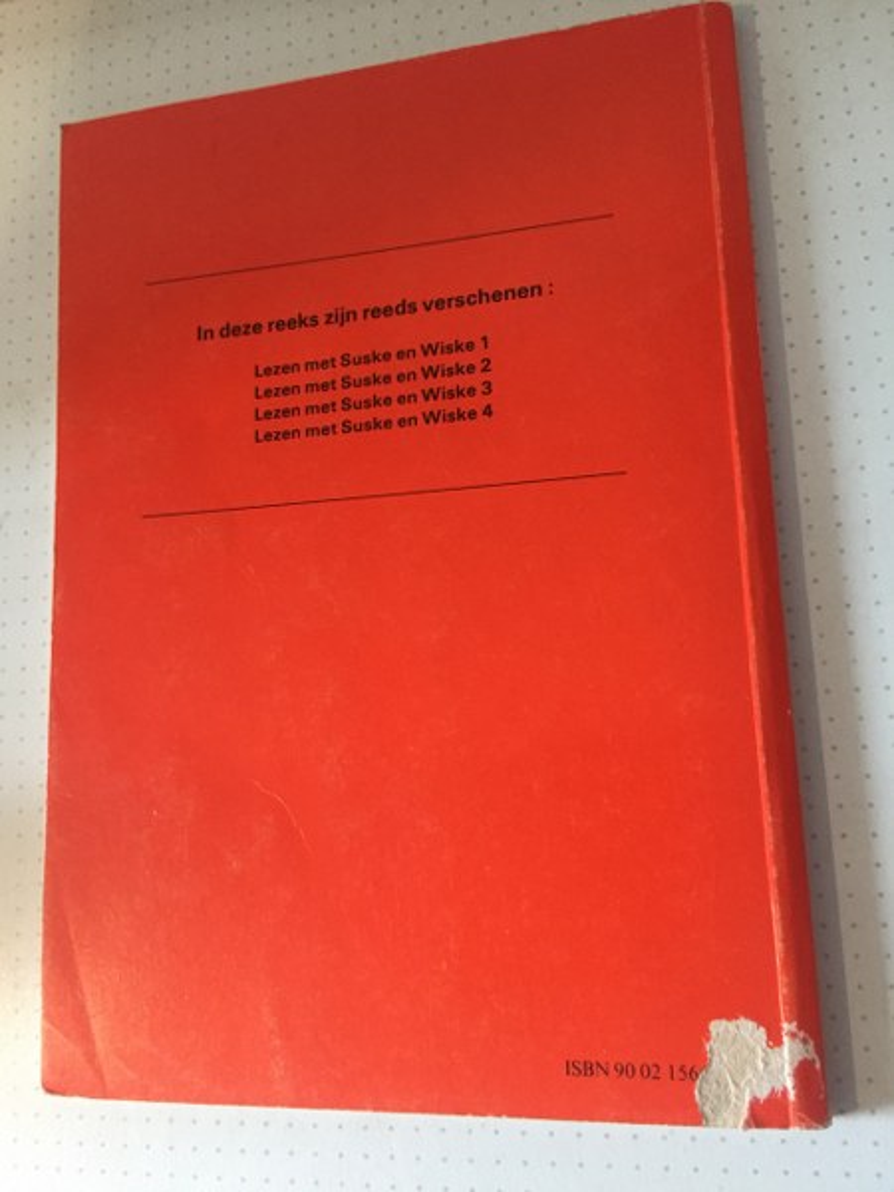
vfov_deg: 61.7
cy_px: 596
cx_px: 447
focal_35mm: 29
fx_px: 999
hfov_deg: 48.2
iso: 320
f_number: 2.2
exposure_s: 1/33
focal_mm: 4.15
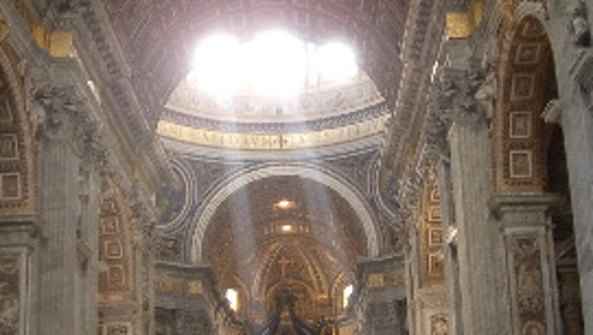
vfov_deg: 20.2
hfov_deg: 35.4
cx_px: 261
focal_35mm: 59
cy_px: 267
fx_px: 929
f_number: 2.6
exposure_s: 1/8
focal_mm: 5.8
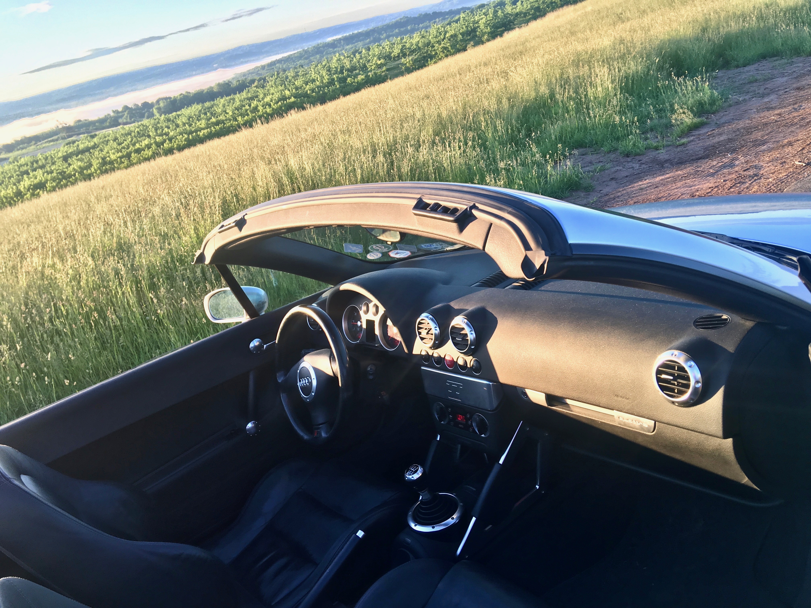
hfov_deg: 61.7
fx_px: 679
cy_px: 304
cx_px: 406
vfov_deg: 48.2
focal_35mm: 29
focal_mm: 4.15
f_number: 2.2
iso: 25
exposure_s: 1/120
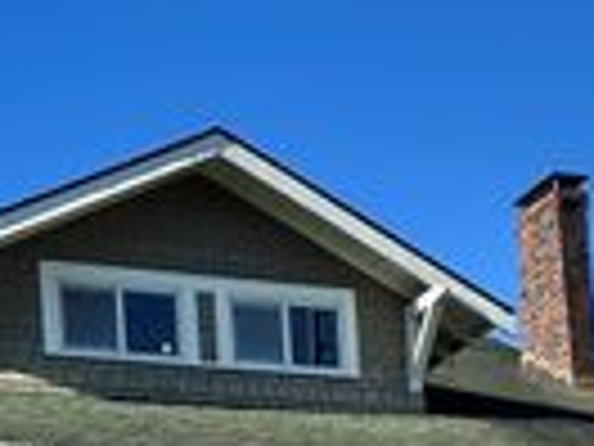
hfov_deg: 21.5
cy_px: 804
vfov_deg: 14.3
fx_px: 1562
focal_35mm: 91
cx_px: 392
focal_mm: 6.86
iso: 80
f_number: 1.78
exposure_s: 1/2591
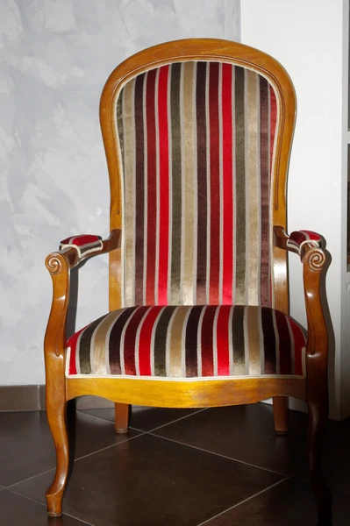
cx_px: 175
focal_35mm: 60
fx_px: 876
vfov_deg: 33.4
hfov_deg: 22.6
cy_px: 263
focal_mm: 40
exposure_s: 1/30
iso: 400
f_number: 4.5
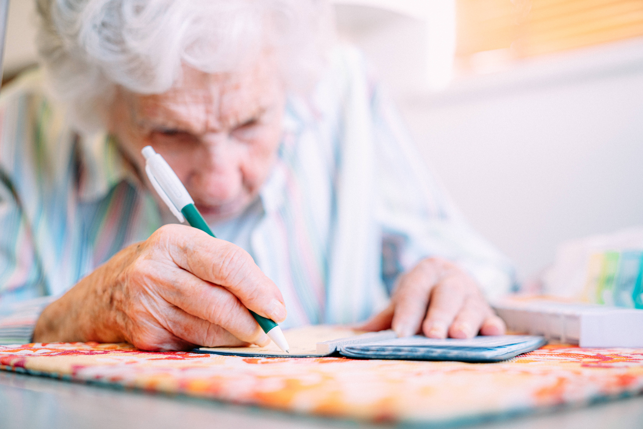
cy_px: 214
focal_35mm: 51
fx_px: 911
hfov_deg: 38.9
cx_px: 322
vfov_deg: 26.5
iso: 400
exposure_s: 1/60
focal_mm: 51
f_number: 2.8
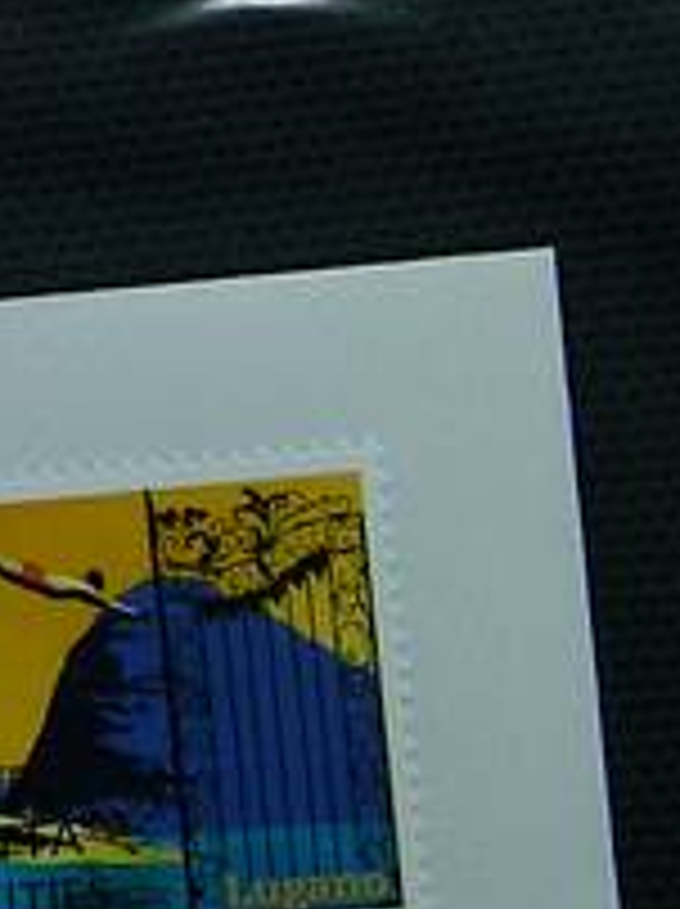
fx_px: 5066
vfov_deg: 10.2
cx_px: -590
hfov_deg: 7.4
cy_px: 50
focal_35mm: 193
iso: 100
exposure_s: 1/125
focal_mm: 6.8
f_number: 4
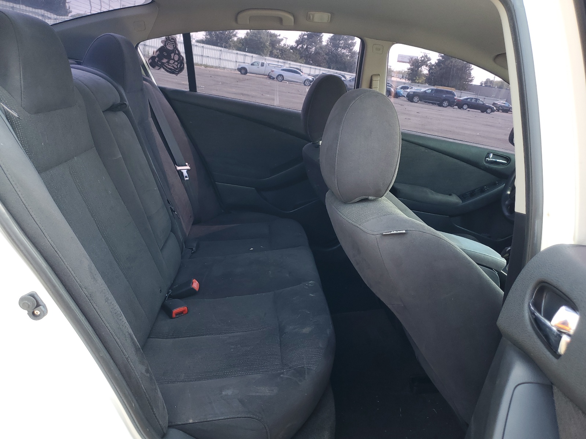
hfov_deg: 67.3
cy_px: 220
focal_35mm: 26
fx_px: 440
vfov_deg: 53.1
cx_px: 293
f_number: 1.5
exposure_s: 1/120
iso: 53
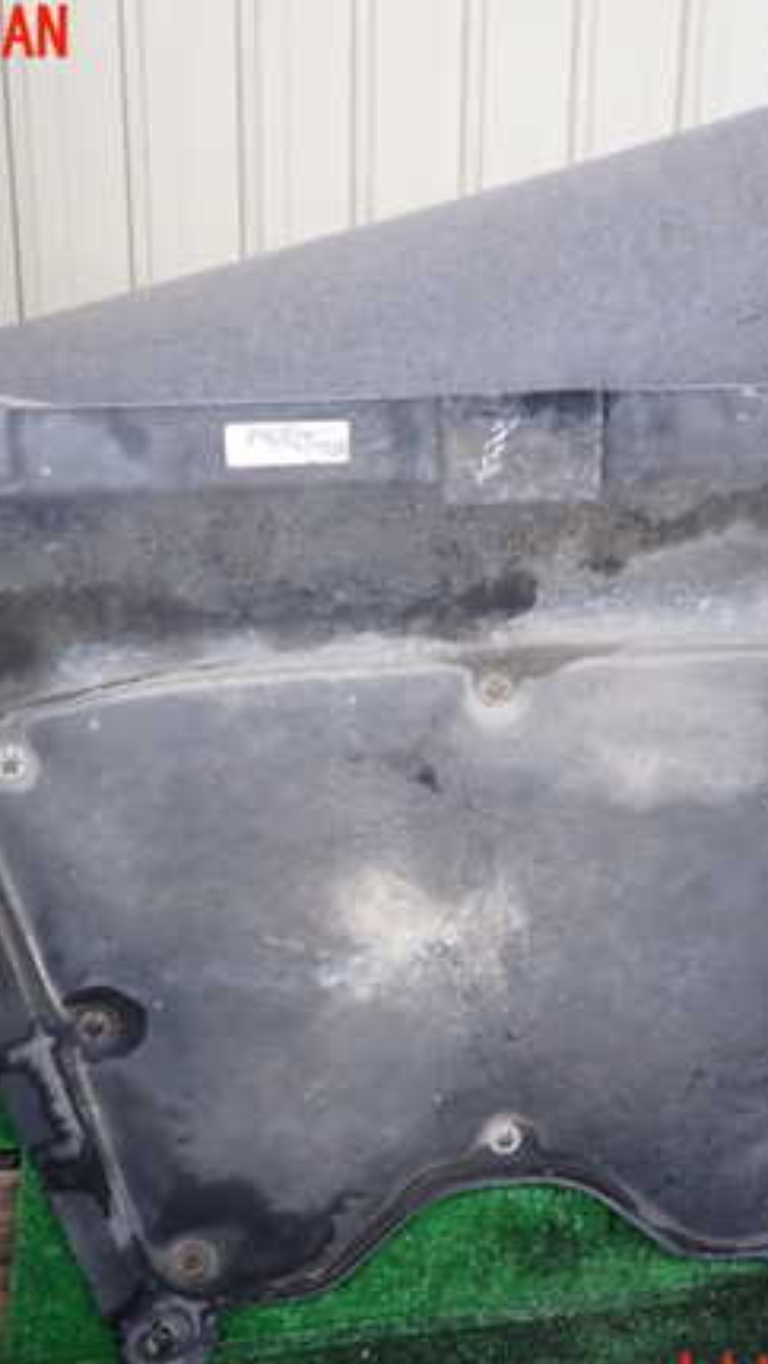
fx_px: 1375
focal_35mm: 38
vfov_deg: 52.8
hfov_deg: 31.2
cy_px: 711
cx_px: 444
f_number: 2
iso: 200
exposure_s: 1/50
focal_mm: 4.5
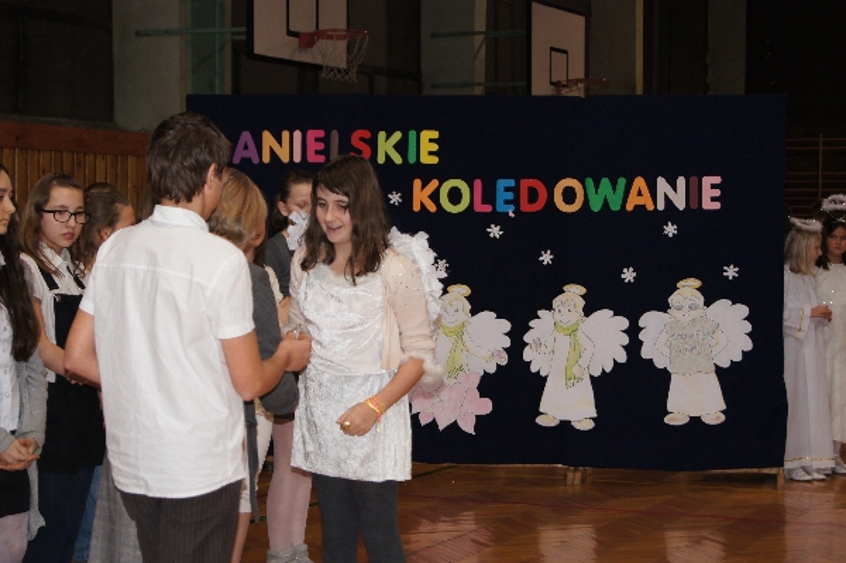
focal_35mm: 82
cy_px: 282
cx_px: 423
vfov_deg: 16.5
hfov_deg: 24.6
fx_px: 1937
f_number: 5.6
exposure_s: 1/100
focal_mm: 55
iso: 800
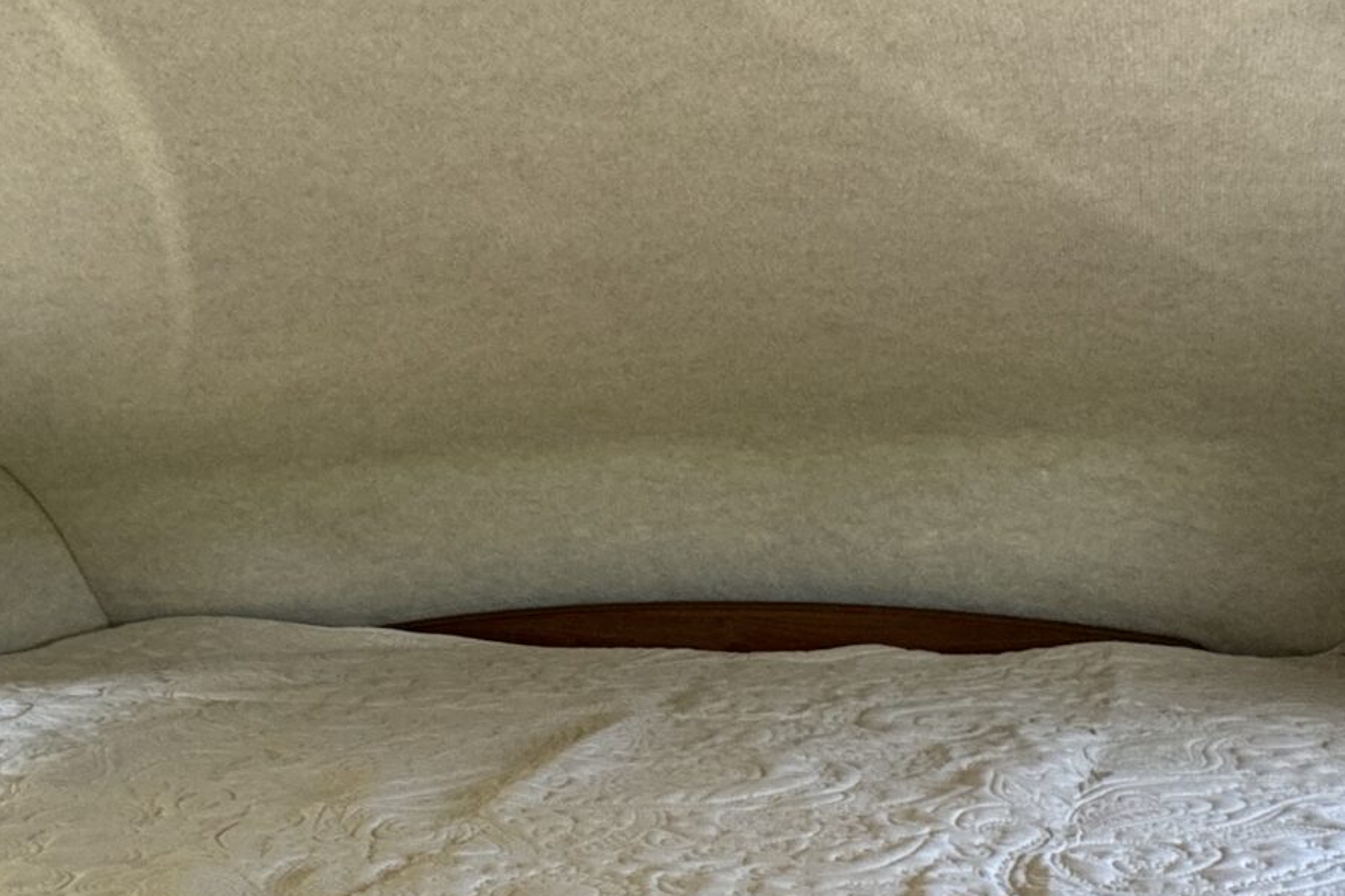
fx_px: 1569
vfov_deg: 27.8
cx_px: 480
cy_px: 1085
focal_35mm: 42
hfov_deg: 45.9
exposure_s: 1/99
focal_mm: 2.22
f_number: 2.2
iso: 200
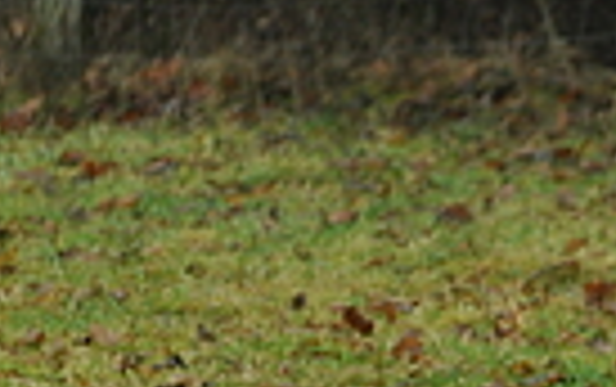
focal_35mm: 899
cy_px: 621
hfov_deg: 2.3
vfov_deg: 1.5
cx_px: 737
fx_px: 15111
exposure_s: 1/640
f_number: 5.3
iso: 1250
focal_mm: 180
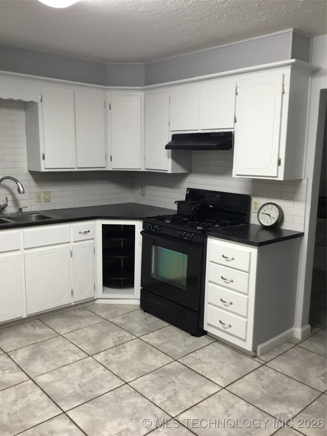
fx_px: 390
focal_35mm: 31
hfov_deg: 45.4
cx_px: 164
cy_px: 218
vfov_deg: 58.4
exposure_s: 1/30
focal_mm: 3.3
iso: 80
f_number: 2.4
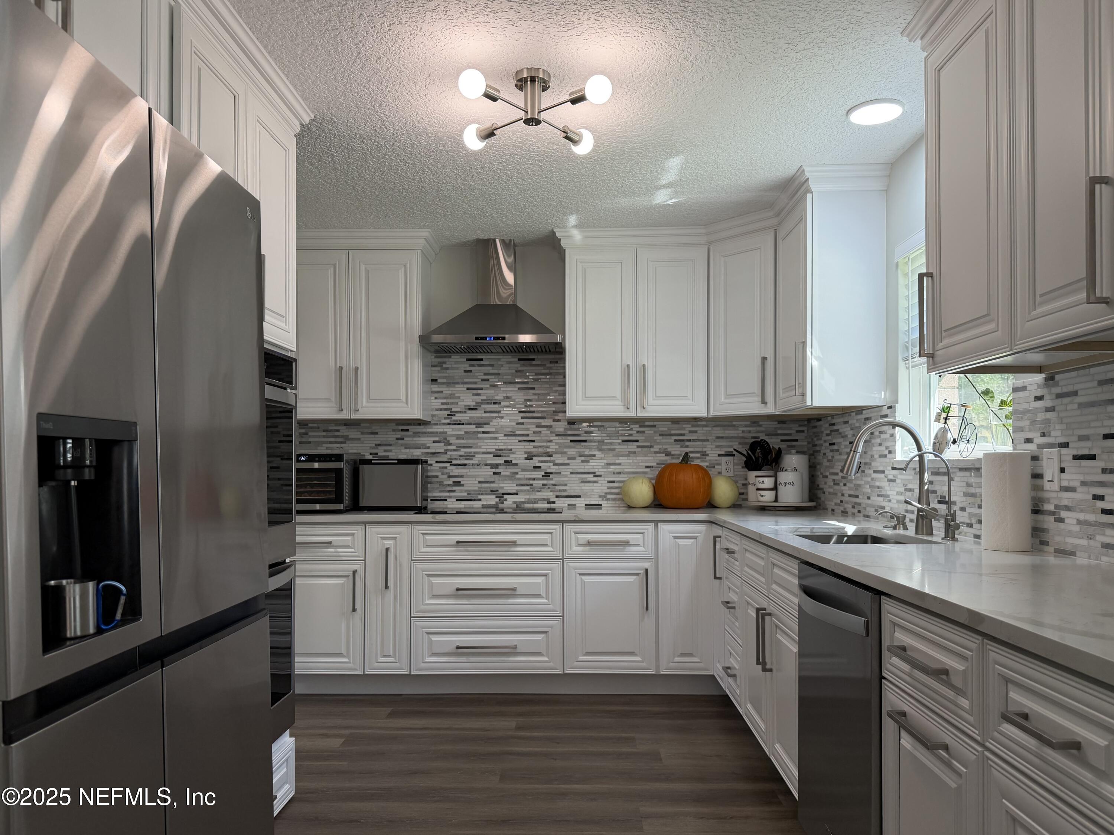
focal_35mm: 24
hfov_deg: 71.6
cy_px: 418
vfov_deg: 56.8
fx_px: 772
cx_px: 557
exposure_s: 1/197
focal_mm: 6.76
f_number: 1.78
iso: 125
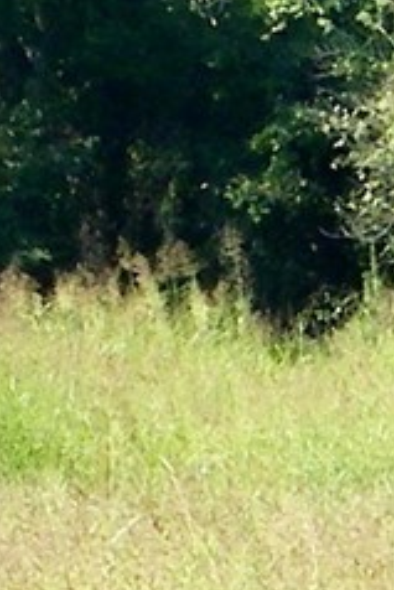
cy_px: 573
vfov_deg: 2.7
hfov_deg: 1.8
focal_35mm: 755
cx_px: 1209
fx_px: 12376
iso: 80
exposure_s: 1/250
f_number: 4.5
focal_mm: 16
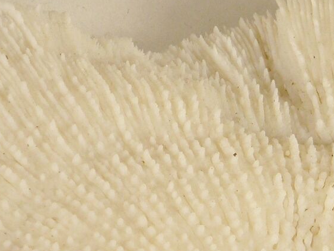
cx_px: 342
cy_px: 392
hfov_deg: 6.4
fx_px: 2983
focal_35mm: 309
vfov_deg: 4.8
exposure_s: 1/60
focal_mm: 12.2
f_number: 4.3
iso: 100
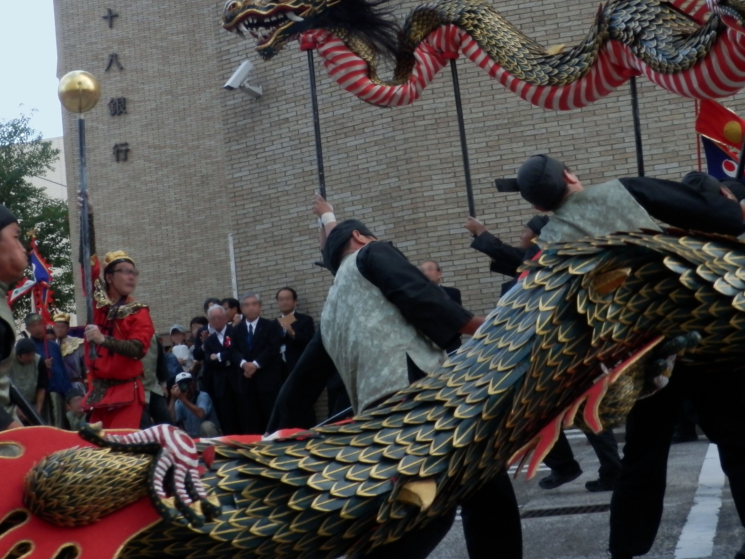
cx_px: 338
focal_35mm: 77
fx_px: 1657
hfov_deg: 25.3
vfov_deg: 19.0
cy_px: 142
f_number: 4.4
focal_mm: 9.1
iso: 250
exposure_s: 1/500
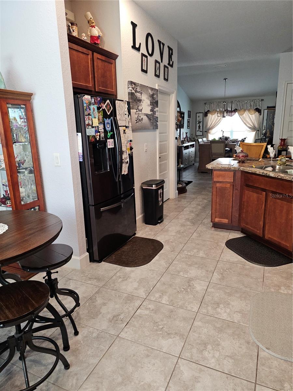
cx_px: 146
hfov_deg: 58.9
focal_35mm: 23
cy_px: 196
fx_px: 260
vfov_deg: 73.9
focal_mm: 6.3
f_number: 1.7
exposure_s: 1/120
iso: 320
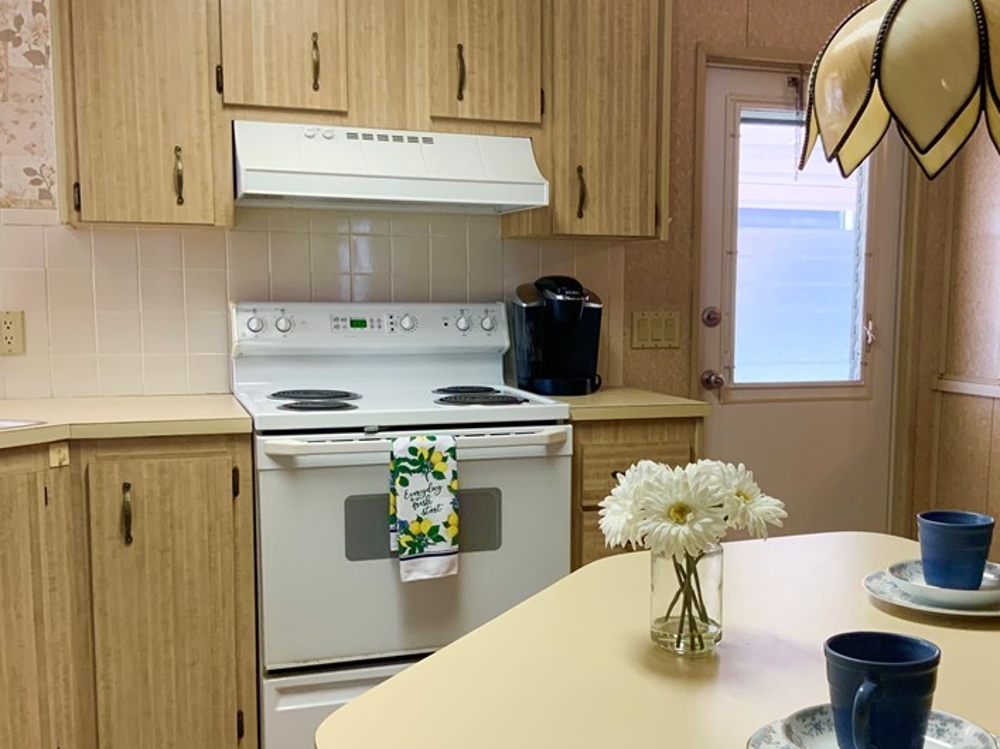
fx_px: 1213
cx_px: 586
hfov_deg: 44.6
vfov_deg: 34.2
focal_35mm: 42
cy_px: 445
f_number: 1.8
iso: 80
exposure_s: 1/60
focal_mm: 3
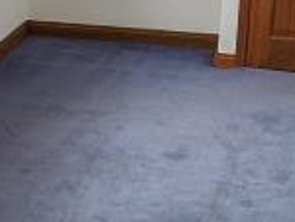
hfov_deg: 17.8
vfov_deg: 13.6
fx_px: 930
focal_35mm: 109
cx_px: 37
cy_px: 60
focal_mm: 2.35
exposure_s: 1/131
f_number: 2.2
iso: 47
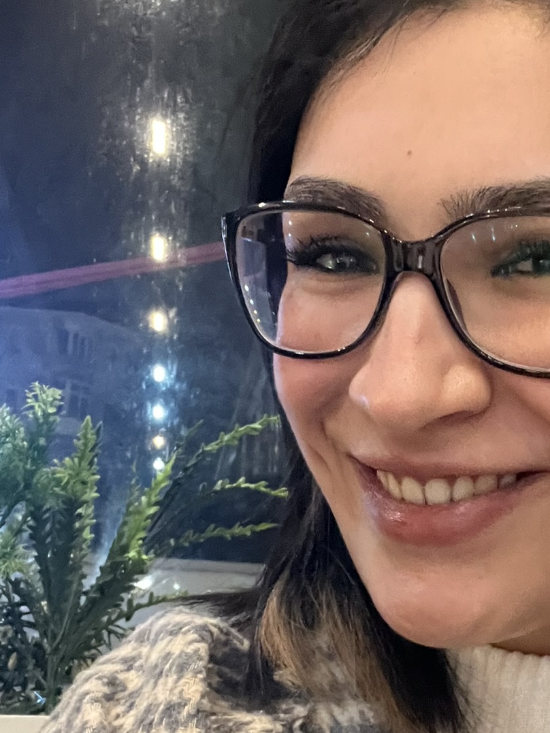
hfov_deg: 25.2
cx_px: 445
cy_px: 466
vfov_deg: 33.6
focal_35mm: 57
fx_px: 1208
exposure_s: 1/17
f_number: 2.2
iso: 800
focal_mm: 2.71
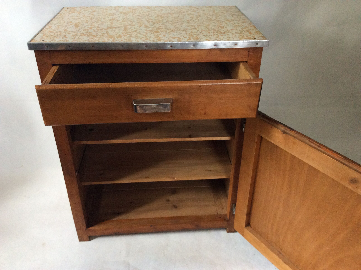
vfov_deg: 44.1
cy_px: 135
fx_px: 333
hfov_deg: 56.9
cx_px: 180
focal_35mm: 32
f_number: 2.4
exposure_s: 1/25
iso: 200
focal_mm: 3.3
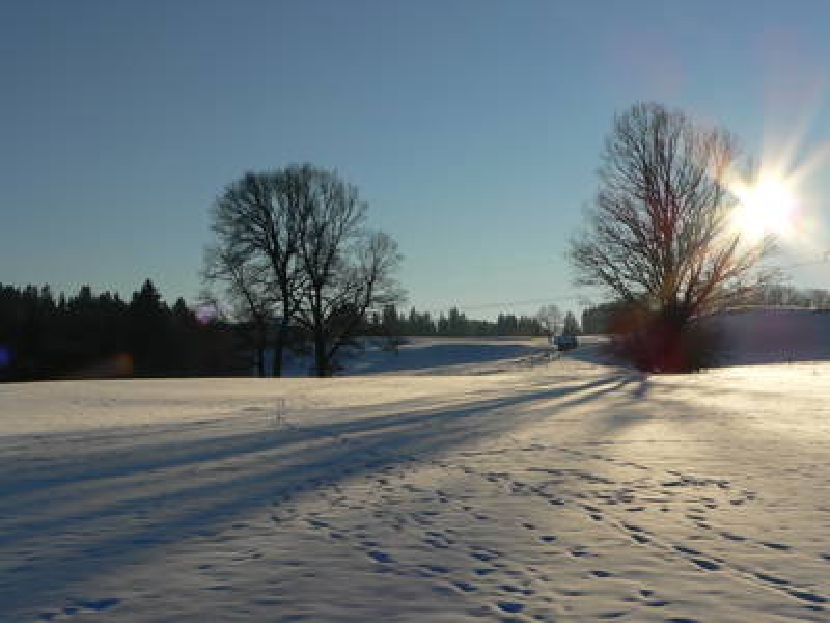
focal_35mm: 47
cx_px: 415
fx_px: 1127
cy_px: 312
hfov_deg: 40.4
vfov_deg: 30.9
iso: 80
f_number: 5.6
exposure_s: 1/1000
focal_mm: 7.8
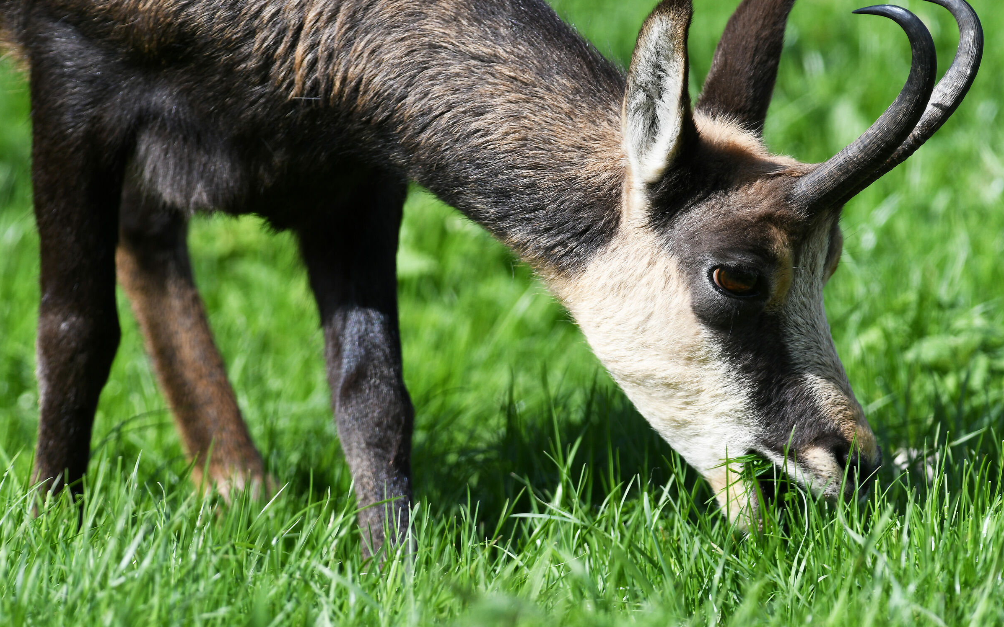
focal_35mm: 766
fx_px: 20960
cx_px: 502
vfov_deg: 1.7
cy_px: 292
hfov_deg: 2.7
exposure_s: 1/800
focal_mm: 500
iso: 320
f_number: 8
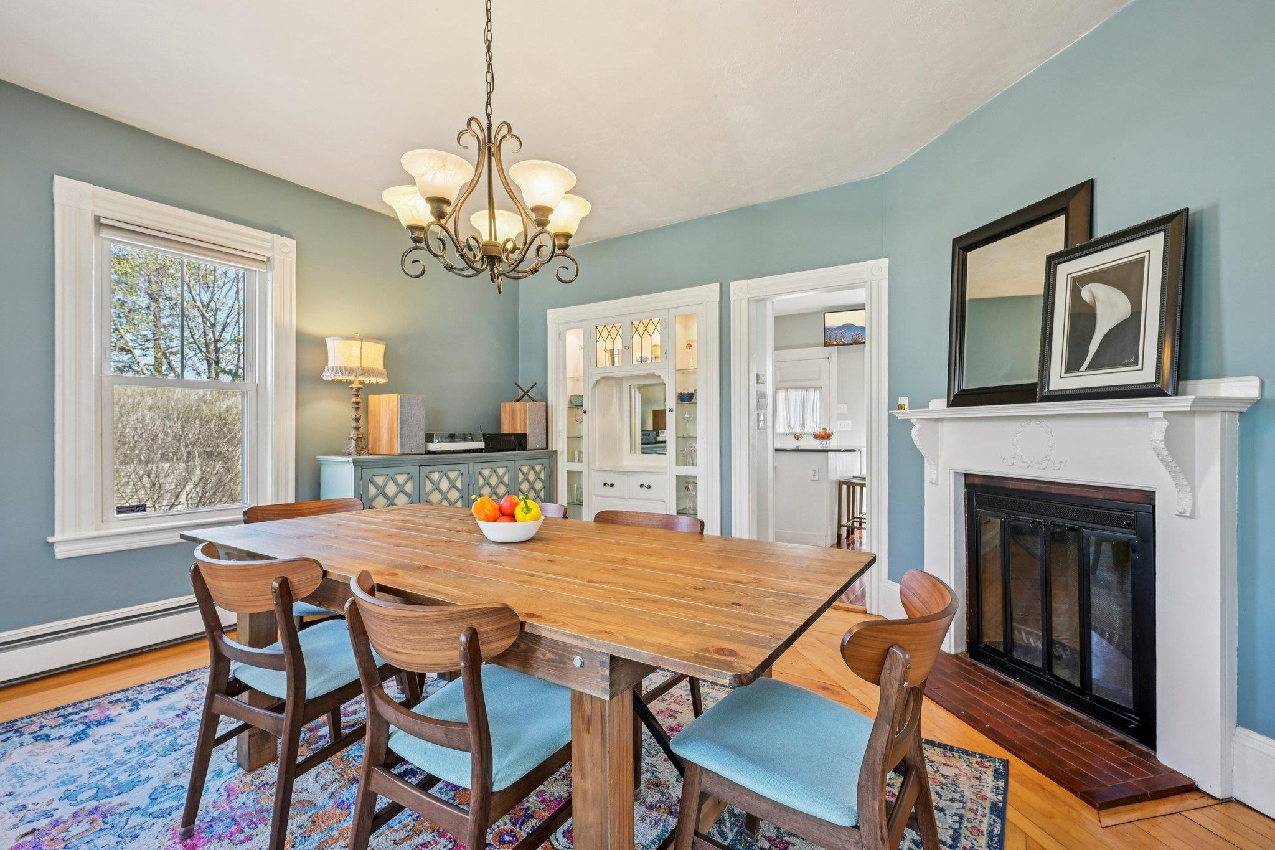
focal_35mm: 16
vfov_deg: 73.7
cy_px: 425
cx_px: 638
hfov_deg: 96.7
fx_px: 567
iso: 400
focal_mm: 16
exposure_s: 1/13
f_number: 8
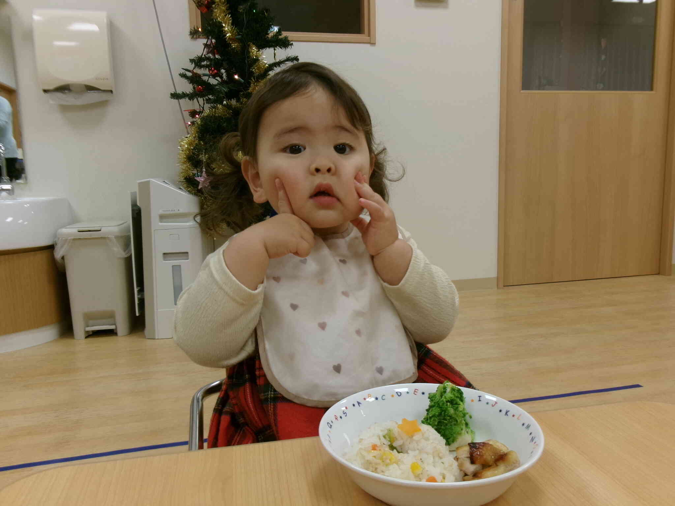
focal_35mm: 28
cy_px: 253
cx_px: 338
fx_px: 546
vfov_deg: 49.7
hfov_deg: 63.4
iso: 100
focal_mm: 5.1
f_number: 3.9
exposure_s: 1/56
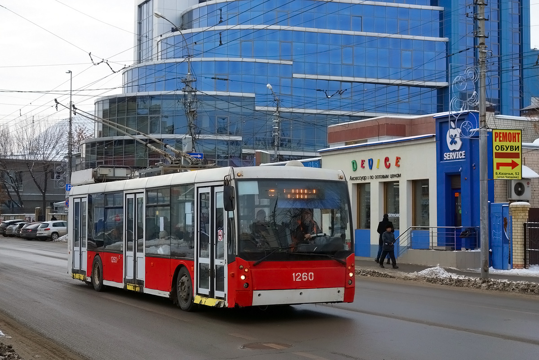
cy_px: 180
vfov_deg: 26.5
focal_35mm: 51
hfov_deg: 38.9
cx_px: 270
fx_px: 764
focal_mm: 19.1
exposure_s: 1/500
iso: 125
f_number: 4
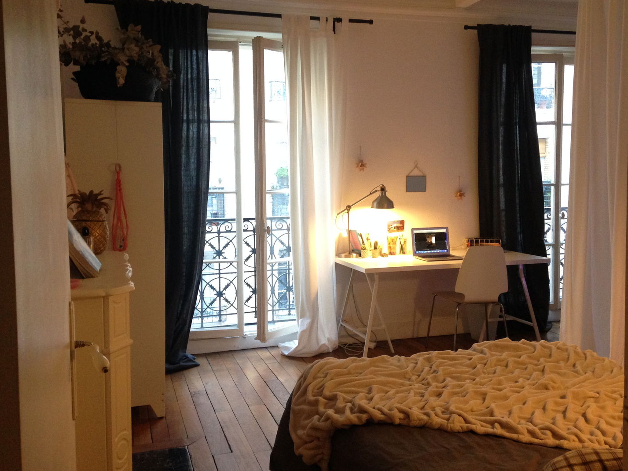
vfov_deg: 38.6
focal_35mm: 37
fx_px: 671
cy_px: 213
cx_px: 326
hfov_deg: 50.1
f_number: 2.4
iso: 200
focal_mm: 4.12
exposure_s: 1/20
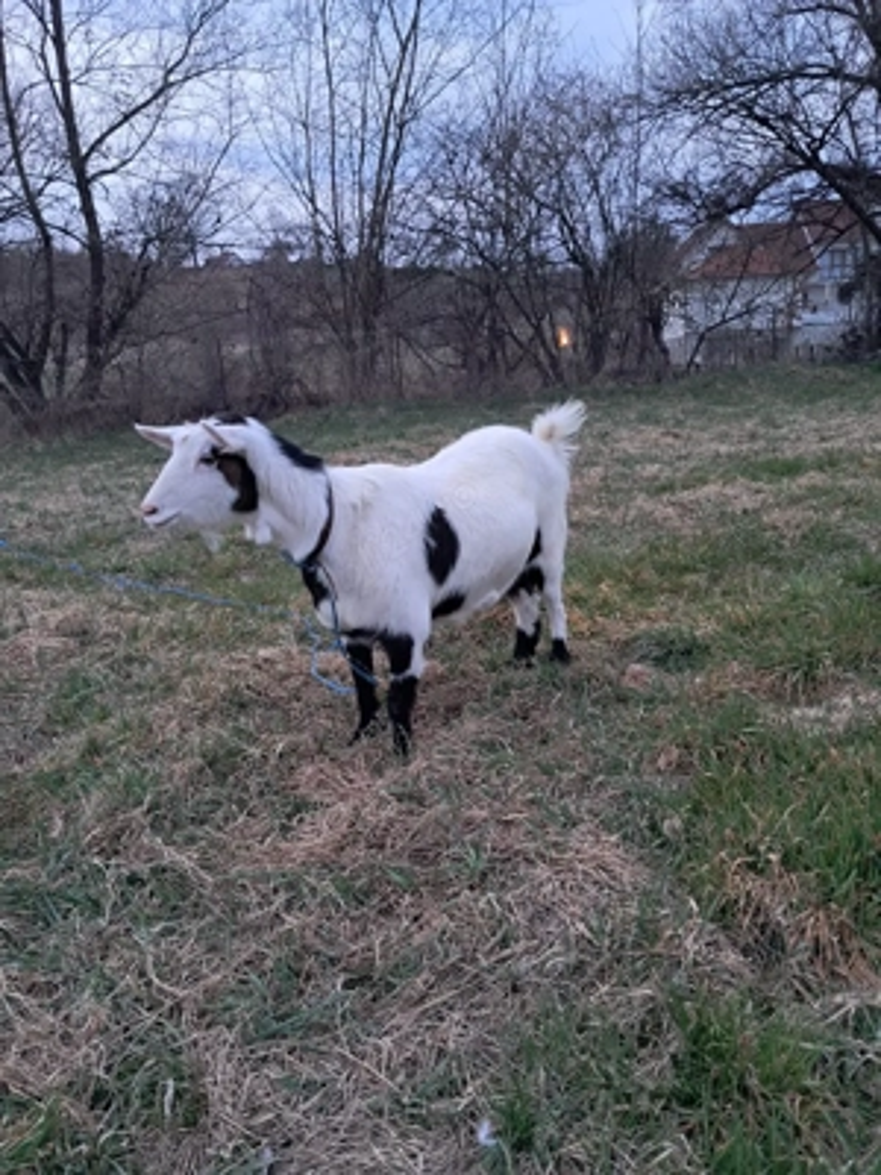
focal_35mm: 27
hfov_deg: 51.4
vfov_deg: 65.3
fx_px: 916
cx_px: 440
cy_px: 588
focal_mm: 4
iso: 200
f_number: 1.8
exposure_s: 1/60.2
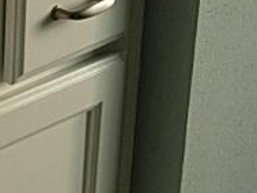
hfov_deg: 10.1
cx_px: 15
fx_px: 1449
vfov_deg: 7.6
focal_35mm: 195
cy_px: 27
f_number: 2.7
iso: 50
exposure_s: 1/47.9
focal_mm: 7.5
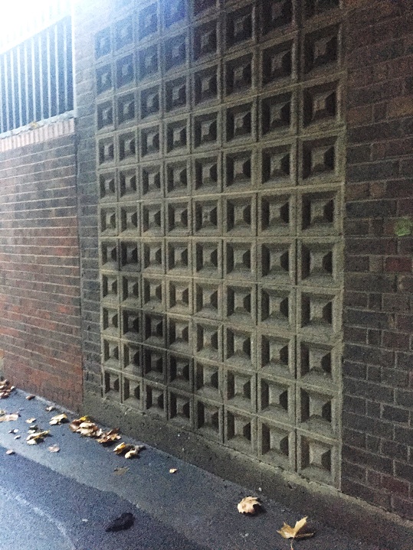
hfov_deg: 48.2
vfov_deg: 61.7
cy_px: 275
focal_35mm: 29
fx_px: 461
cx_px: 206
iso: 1000
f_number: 2.2
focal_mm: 4.15
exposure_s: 1/17
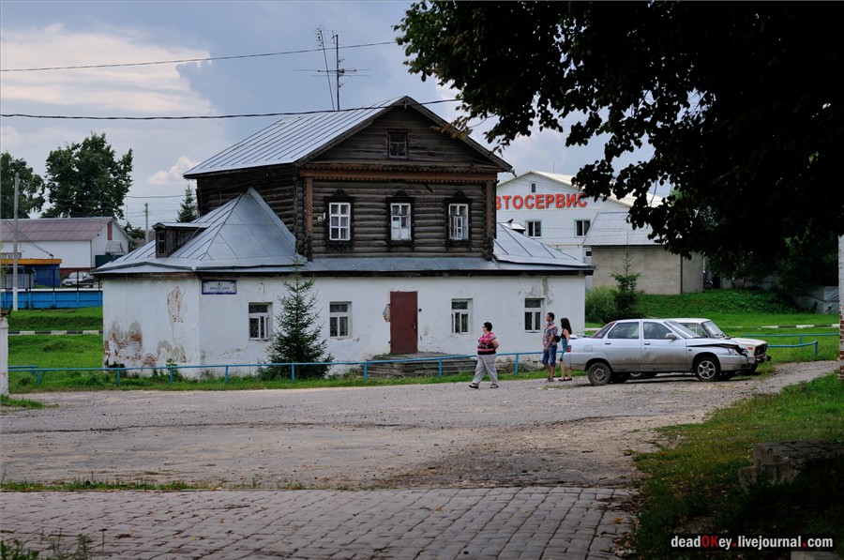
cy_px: 280
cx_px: 422
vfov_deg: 18.1
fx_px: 1755
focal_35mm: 75
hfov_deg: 27.0
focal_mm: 50
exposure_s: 1/1250
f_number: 3.5
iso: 250
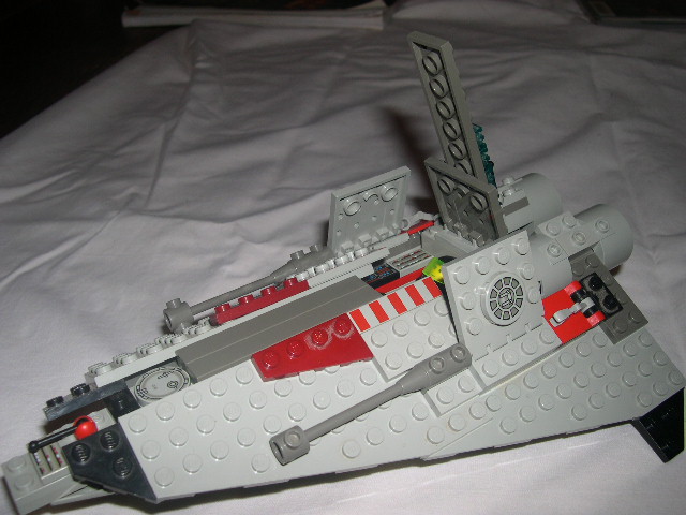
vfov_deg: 37.7
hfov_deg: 49.0
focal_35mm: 38
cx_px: 343
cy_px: 258
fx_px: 753
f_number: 7.6
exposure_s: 1/60
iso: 100
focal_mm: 8
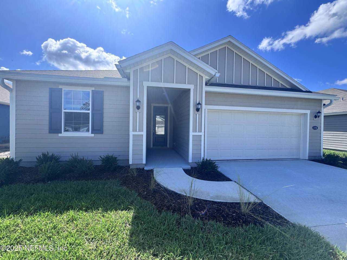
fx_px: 140
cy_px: 130
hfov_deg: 102.1
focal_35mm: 14
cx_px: 174
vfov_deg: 85.7
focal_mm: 2.22
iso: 40
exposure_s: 1/932
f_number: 2.2
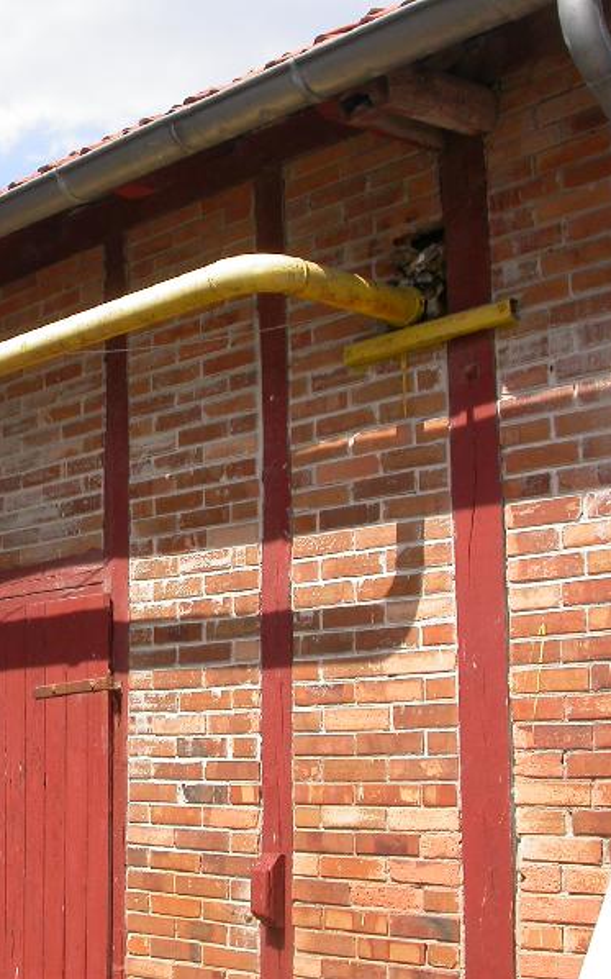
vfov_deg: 37.5
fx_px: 1439
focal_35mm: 54
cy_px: 490
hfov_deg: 23.1
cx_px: 23
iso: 100
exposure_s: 1/432
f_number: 5.3
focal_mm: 7.85
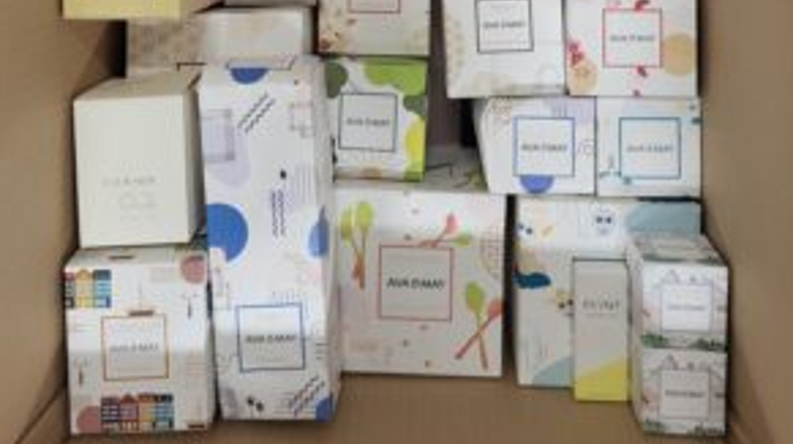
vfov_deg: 27.1
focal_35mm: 39
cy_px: -79
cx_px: 398
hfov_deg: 51.7
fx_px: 819
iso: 160
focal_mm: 5.4
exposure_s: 1/50
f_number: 1.8
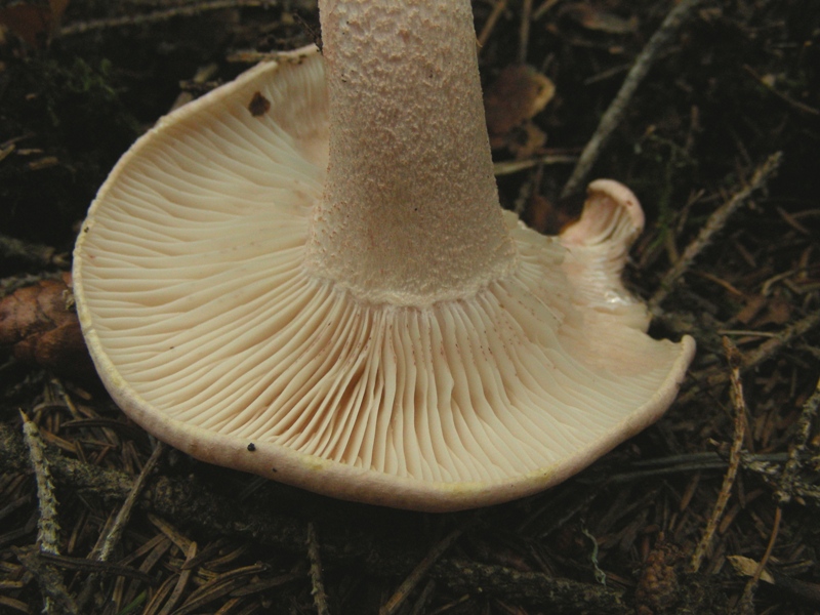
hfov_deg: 49.0
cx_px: 410
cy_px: 308
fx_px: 900
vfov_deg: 37.7
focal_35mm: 38
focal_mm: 6.3
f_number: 3.5
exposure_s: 1/25.2
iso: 200
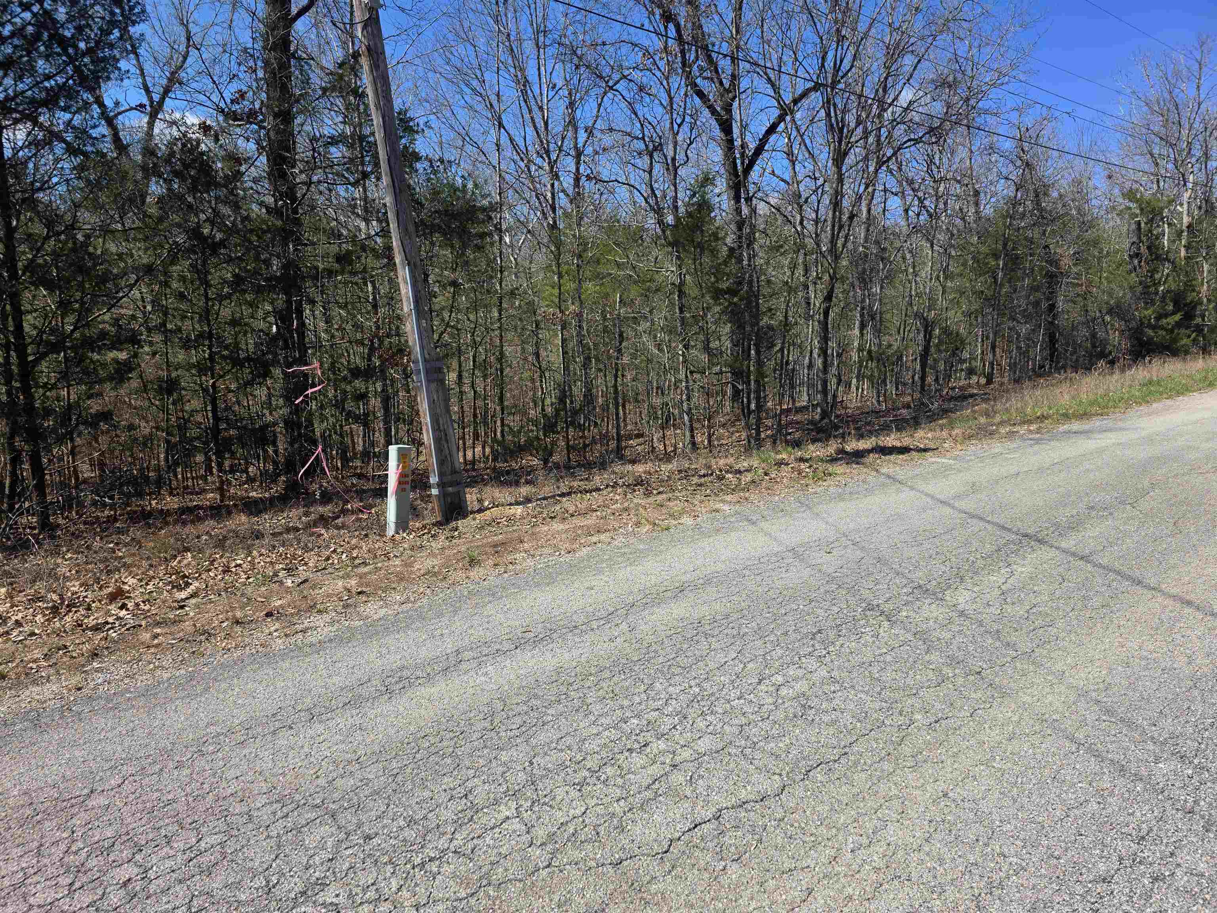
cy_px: 456
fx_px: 809
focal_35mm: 23
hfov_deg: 73.9
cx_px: 608
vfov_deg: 58.9
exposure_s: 1/3418
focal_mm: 6.3
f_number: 1.7
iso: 80
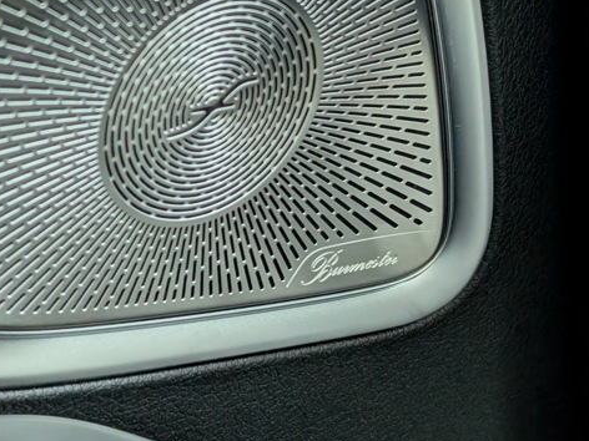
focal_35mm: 83
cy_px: 122
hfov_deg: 23.4
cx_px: 168
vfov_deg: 17.7
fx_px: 1412
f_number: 1.68
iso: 326
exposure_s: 1/61.5
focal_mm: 6.9
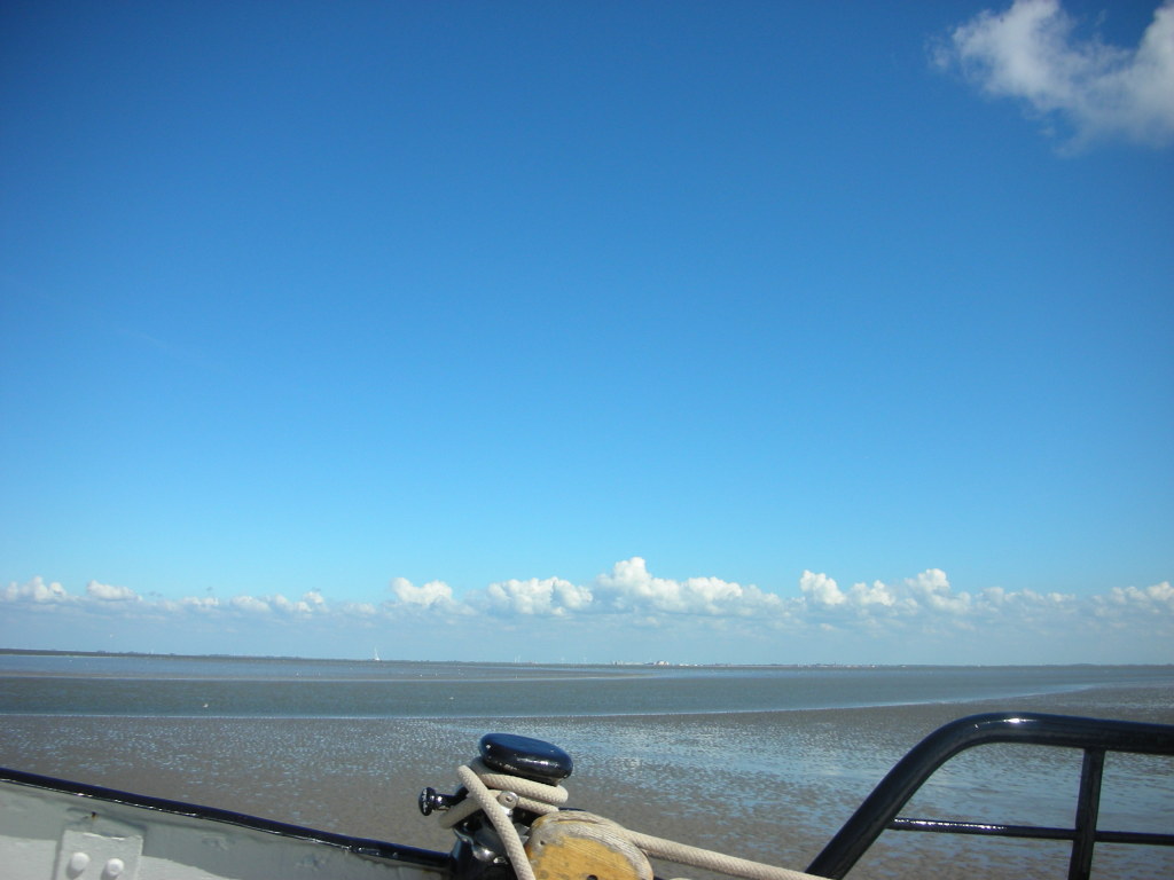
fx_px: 1187
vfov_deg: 40.7
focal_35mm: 35
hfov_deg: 52.6
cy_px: 440
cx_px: 587
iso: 50
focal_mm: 5.8
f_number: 8.5
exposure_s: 1/115
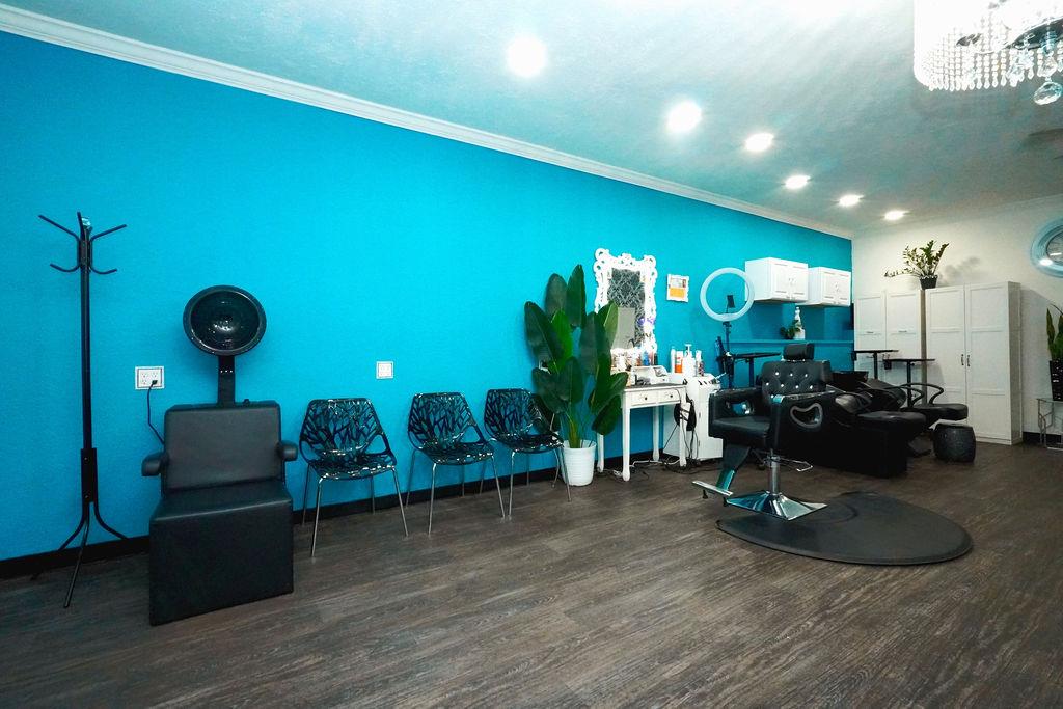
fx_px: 487
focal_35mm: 16
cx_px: 532
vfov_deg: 72.1
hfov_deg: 95.0
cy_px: 354
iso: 6400
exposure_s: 1/25
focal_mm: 11
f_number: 16
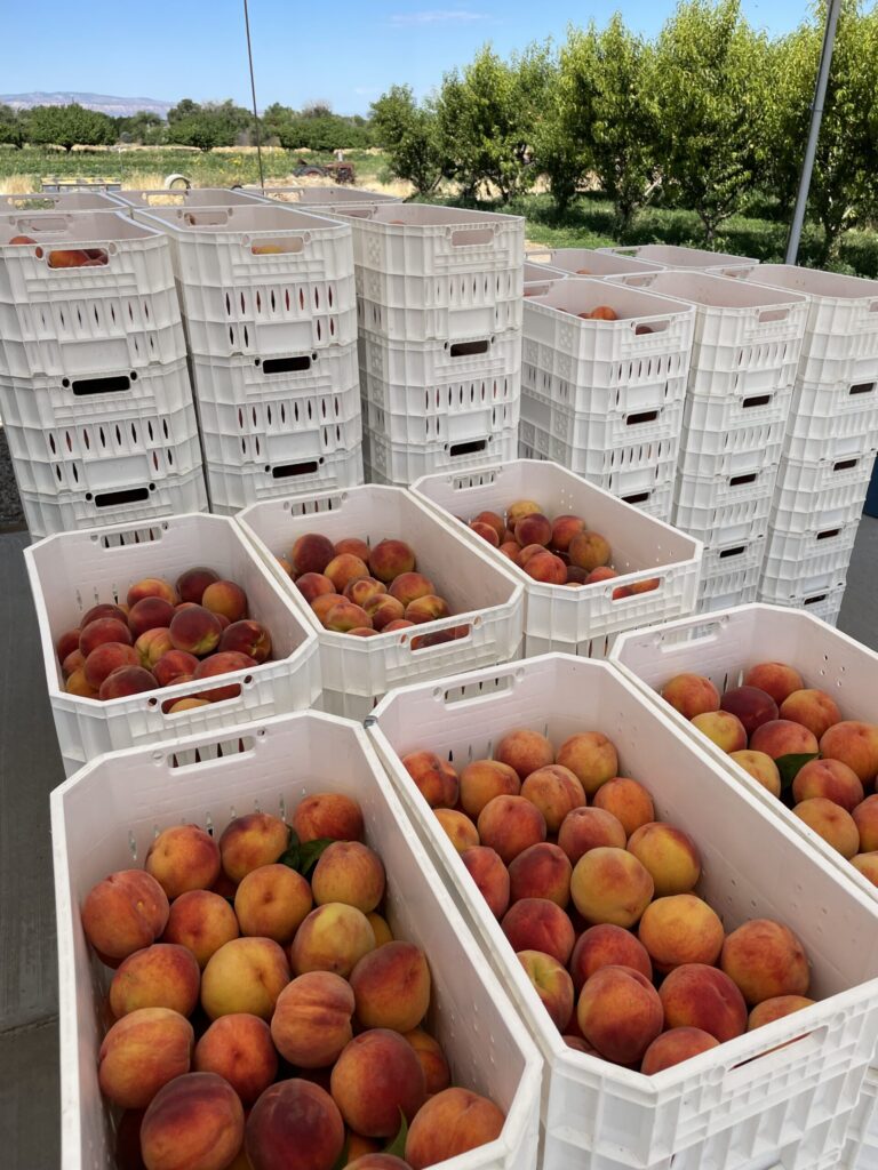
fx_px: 879
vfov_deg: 67.3
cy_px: 585
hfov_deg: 53.1
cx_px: 439
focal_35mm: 26
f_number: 1.6
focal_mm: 4.2
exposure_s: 1/2959
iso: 32
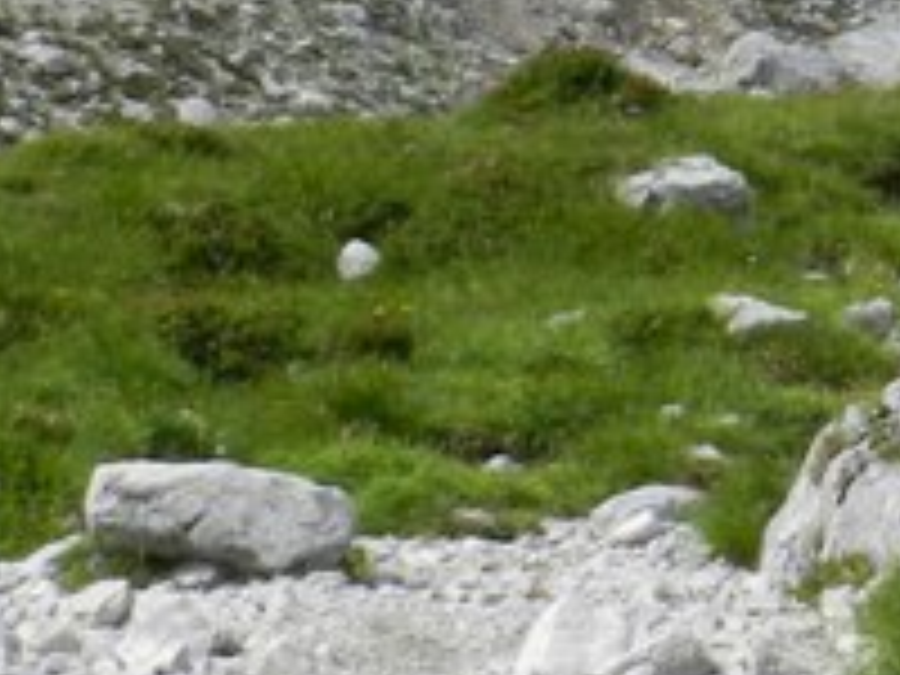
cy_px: -554
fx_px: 6110
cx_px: 1274
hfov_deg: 8.3
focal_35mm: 235
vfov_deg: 6.2
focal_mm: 8.1
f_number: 4.2
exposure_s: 1/1000
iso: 160
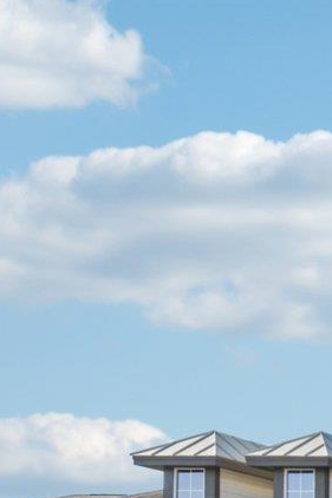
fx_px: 941
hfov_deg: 10.8
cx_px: 1048
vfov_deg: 25.5
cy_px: 649
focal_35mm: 68
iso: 100
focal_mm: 14
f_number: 8
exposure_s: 1/320
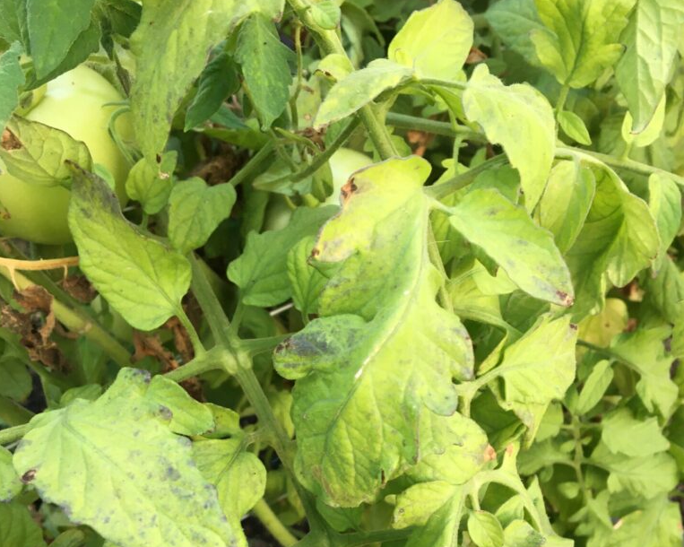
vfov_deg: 38.3
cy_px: 399
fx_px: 769
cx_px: 341
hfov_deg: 47.9
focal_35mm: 38
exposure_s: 1/40
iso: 25
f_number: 2.2
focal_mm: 4.15
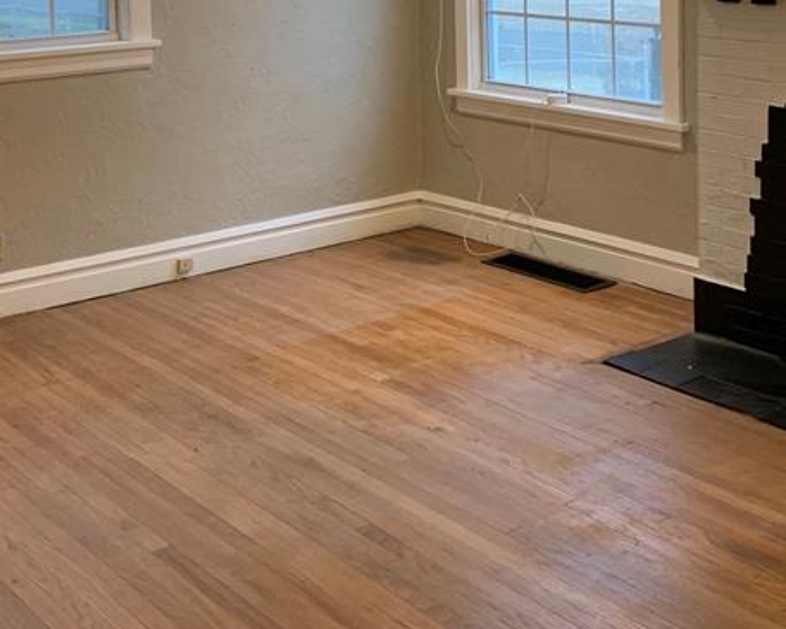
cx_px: 427
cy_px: 12
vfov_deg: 25.5
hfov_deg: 33.0
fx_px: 1326
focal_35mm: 57
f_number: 1.8
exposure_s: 1/60
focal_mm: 4.25
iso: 160
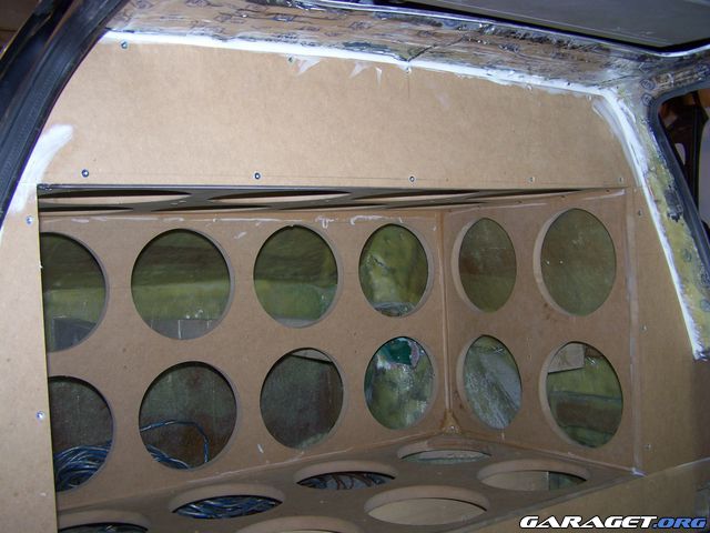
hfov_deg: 49.0
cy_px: 266
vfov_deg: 37.7
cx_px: 355
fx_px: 779
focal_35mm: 38
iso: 80
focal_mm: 6.3
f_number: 2.8
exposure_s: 1/60
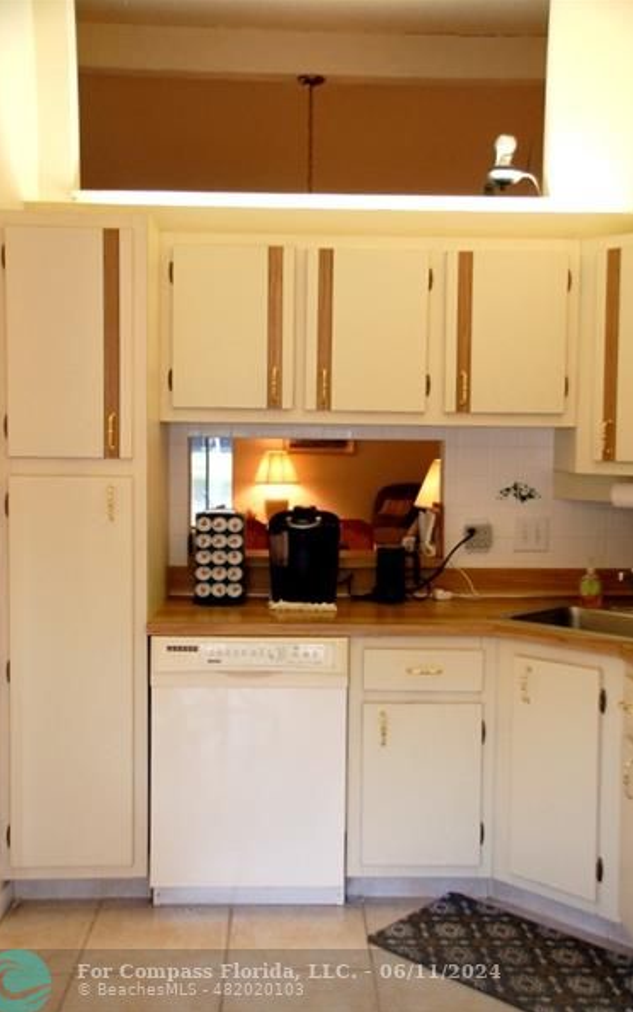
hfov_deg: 32.0
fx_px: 1104
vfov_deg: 49.3
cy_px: 507
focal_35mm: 40
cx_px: 322
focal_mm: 26
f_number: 4.5
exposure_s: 1/80
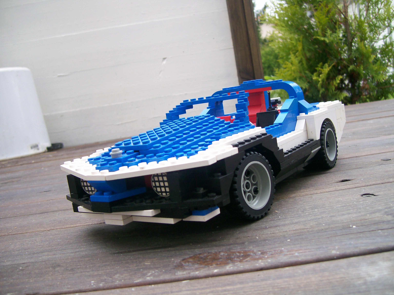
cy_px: 148
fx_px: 398
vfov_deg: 40.7
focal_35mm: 35
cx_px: 197
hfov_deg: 52.6
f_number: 2.8
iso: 80
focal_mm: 5.8
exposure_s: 1/53.9
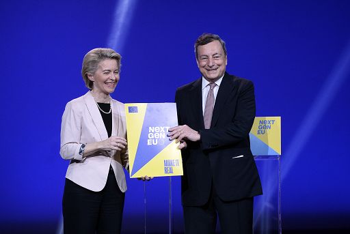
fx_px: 1947
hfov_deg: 10.3
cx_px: 175
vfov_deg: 6.9
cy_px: 117
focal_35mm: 200
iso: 2000
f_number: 3.5
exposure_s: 1/250
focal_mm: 200
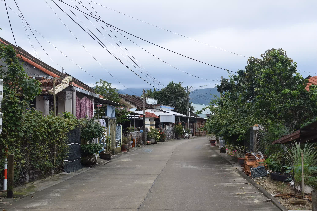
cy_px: 106
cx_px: 158
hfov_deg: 42.3
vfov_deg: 28.9
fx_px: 409
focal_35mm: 46
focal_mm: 31
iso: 250
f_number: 8
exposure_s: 1/250
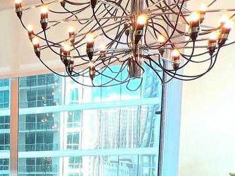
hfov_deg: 29.1
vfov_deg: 28.3
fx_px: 312
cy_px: 198
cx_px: -102
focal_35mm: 46
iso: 64
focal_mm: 1.57
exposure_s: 1/120
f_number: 1.8
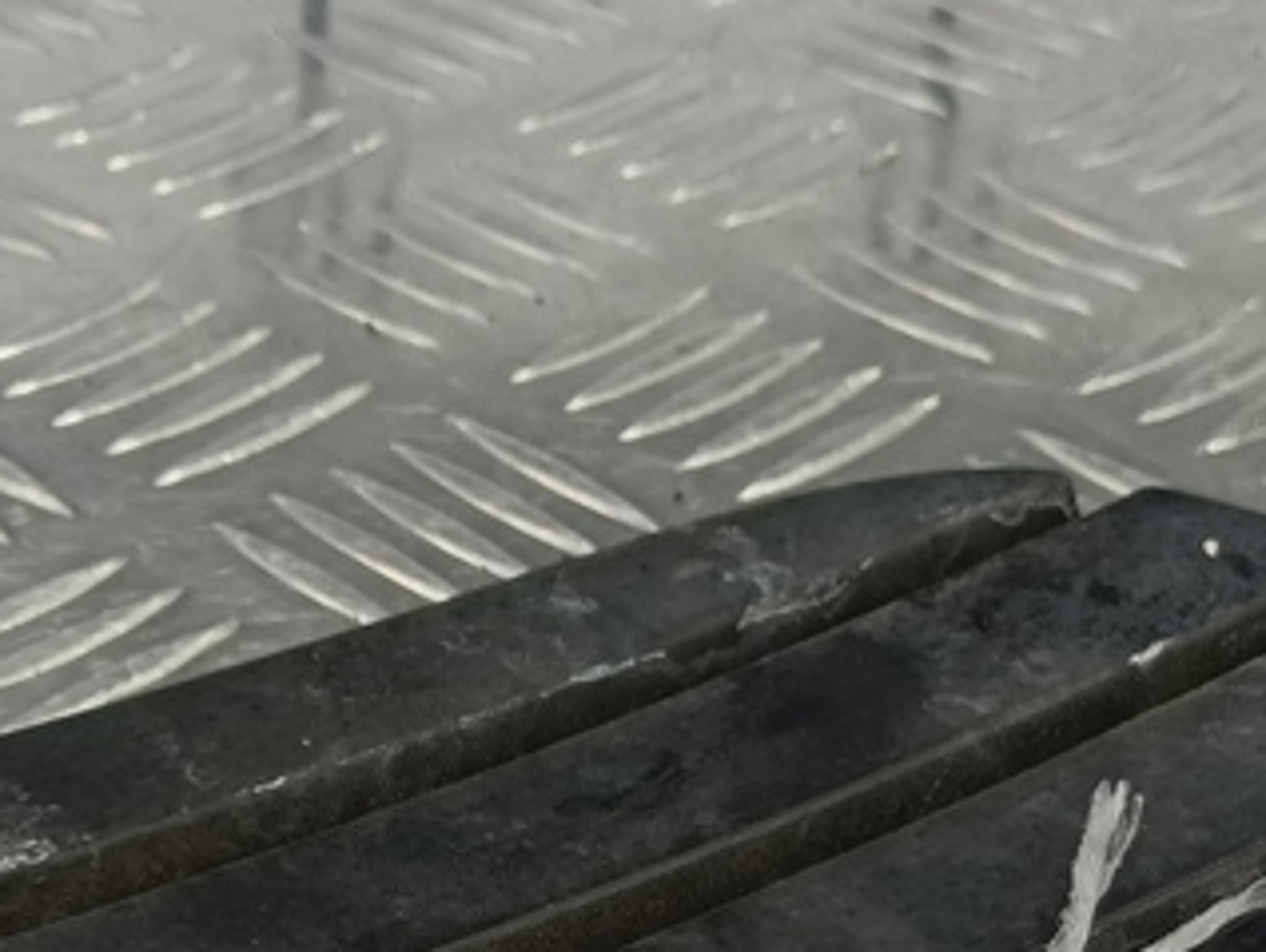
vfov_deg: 18.2
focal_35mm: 74
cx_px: 295
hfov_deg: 25.9
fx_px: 2708
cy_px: 1318
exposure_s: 1/50
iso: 137
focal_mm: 4.11
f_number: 1.6
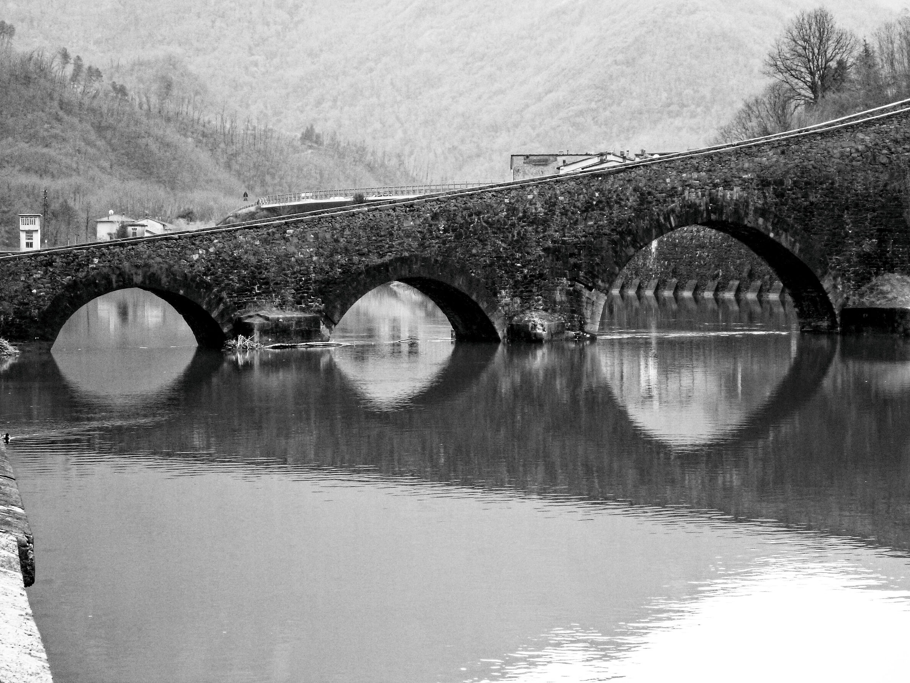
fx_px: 2734
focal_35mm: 104
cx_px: 456
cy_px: 340
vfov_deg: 14.2
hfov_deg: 18.9
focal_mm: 18.3
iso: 400
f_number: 5.7
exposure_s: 1/100
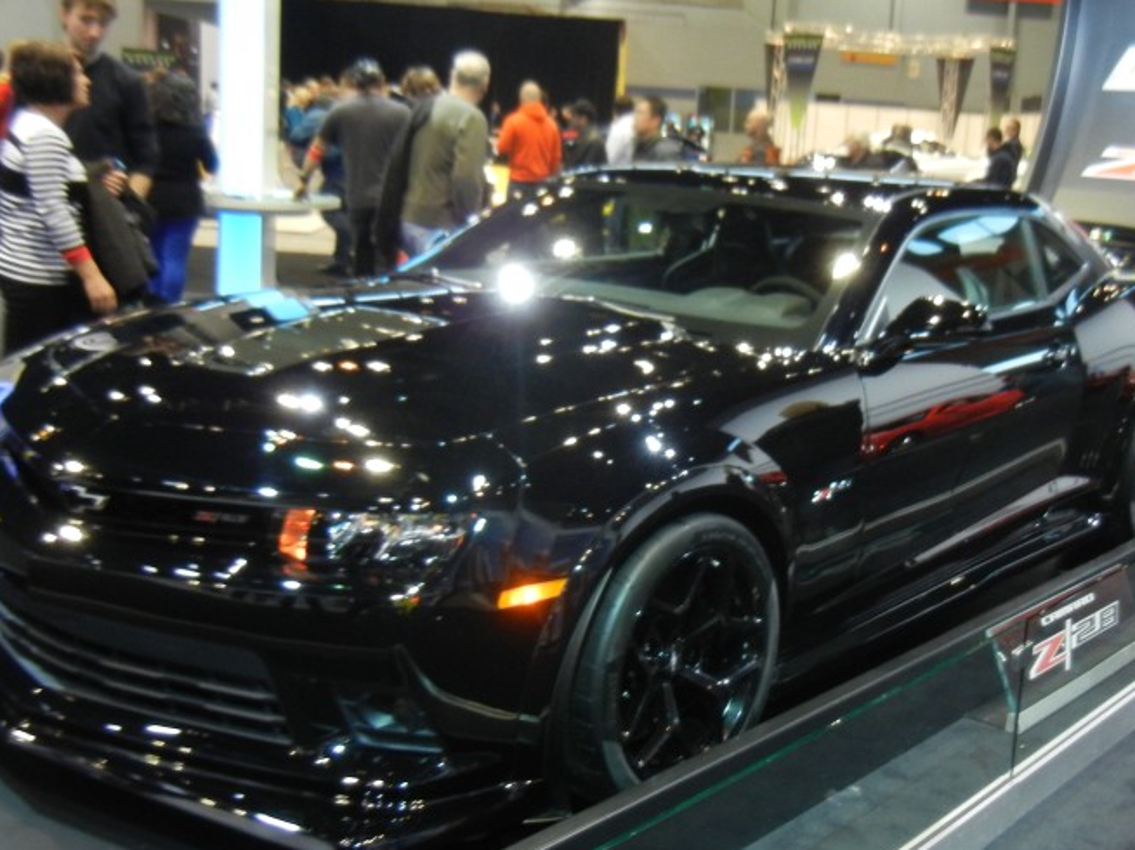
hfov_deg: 40.3
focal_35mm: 47
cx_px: 686
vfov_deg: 30.9
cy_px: 415
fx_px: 1540
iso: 400
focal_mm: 5.4
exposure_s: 1/34.4
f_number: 3.5
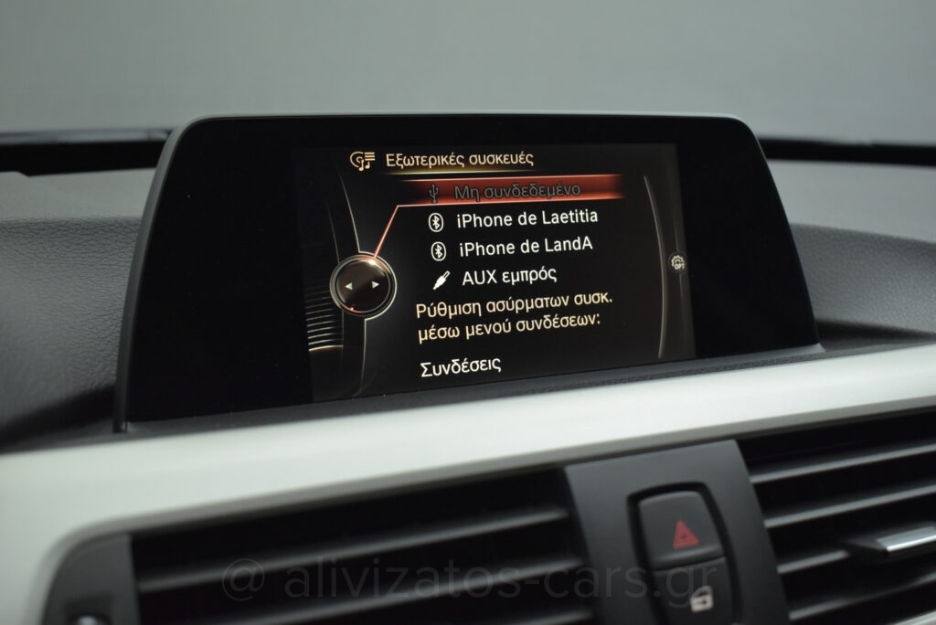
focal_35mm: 39
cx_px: 468
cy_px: 312
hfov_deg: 49.5
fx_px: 1015
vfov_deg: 34.3
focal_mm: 26
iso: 1600
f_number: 4
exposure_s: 1/125
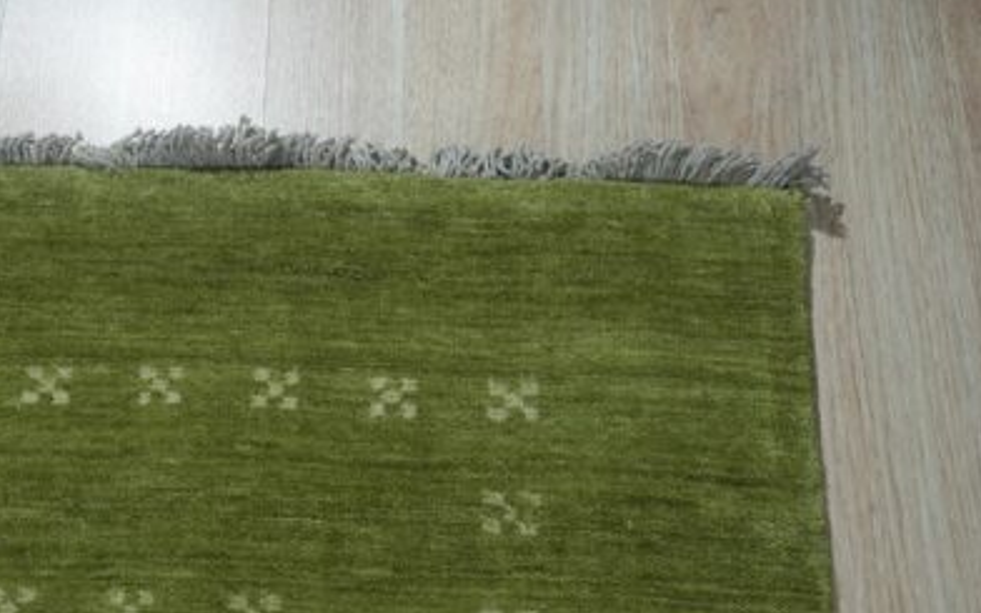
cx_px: 380
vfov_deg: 32.2
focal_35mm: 39
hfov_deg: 49.8
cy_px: 438
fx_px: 1047
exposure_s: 1/200
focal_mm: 25.1
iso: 640
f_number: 5
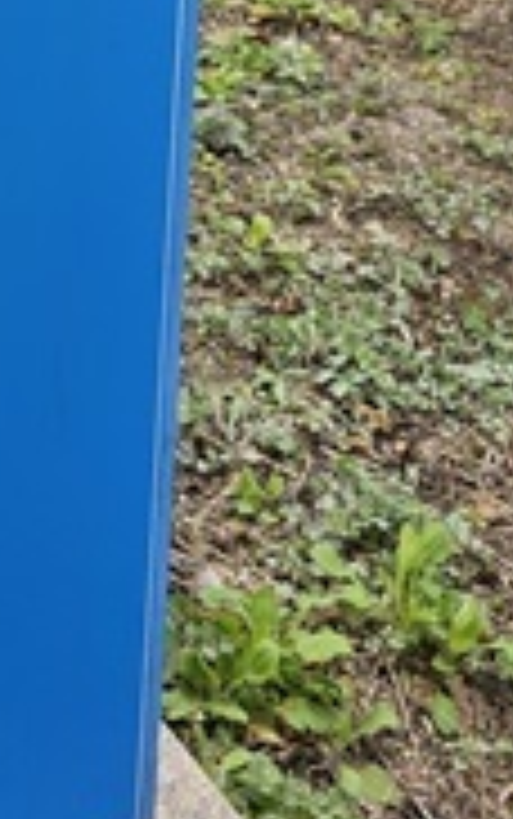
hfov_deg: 11.5
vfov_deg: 16.3
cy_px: -666
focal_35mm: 107
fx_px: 2390
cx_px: -378
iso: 10
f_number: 1.7
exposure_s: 1/523
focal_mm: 6.3
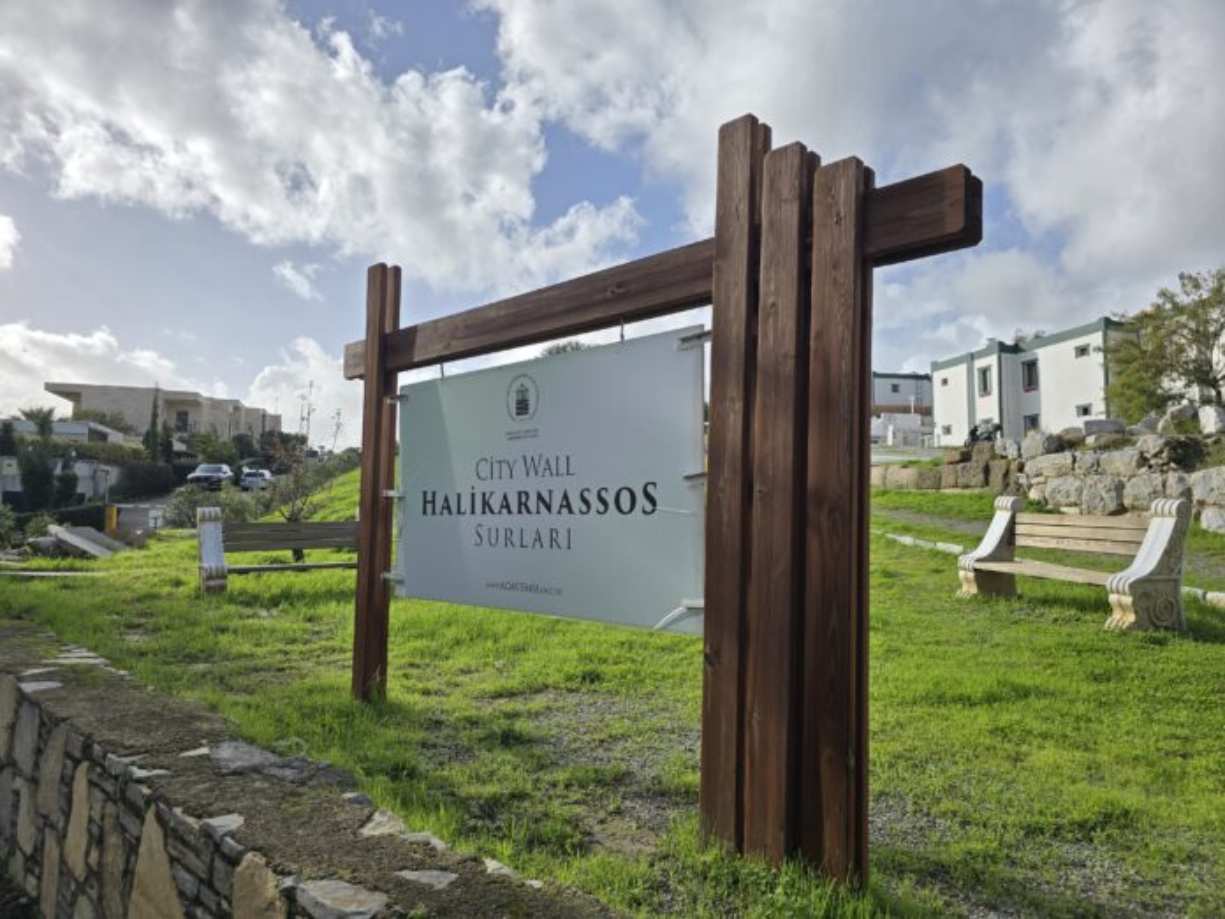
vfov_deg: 58.9
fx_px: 814
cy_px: 460
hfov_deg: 73.9
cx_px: 612
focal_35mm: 23
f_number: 1.7
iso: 12
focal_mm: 6.3
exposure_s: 1/1380
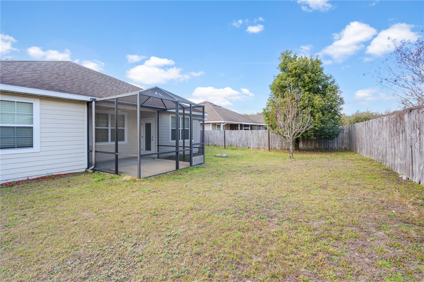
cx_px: 212
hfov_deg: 96.7
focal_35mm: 16
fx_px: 188
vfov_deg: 73.7
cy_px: 141
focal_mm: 16
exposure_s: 1/10
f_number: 11
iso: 250
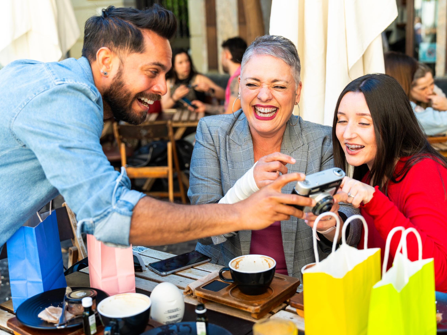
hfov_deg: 41.2
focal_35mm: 46
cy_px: 169
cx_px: 219
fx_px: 594
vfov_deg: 31.5
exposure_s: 1/500
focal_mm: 42
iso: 400
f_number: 2.8
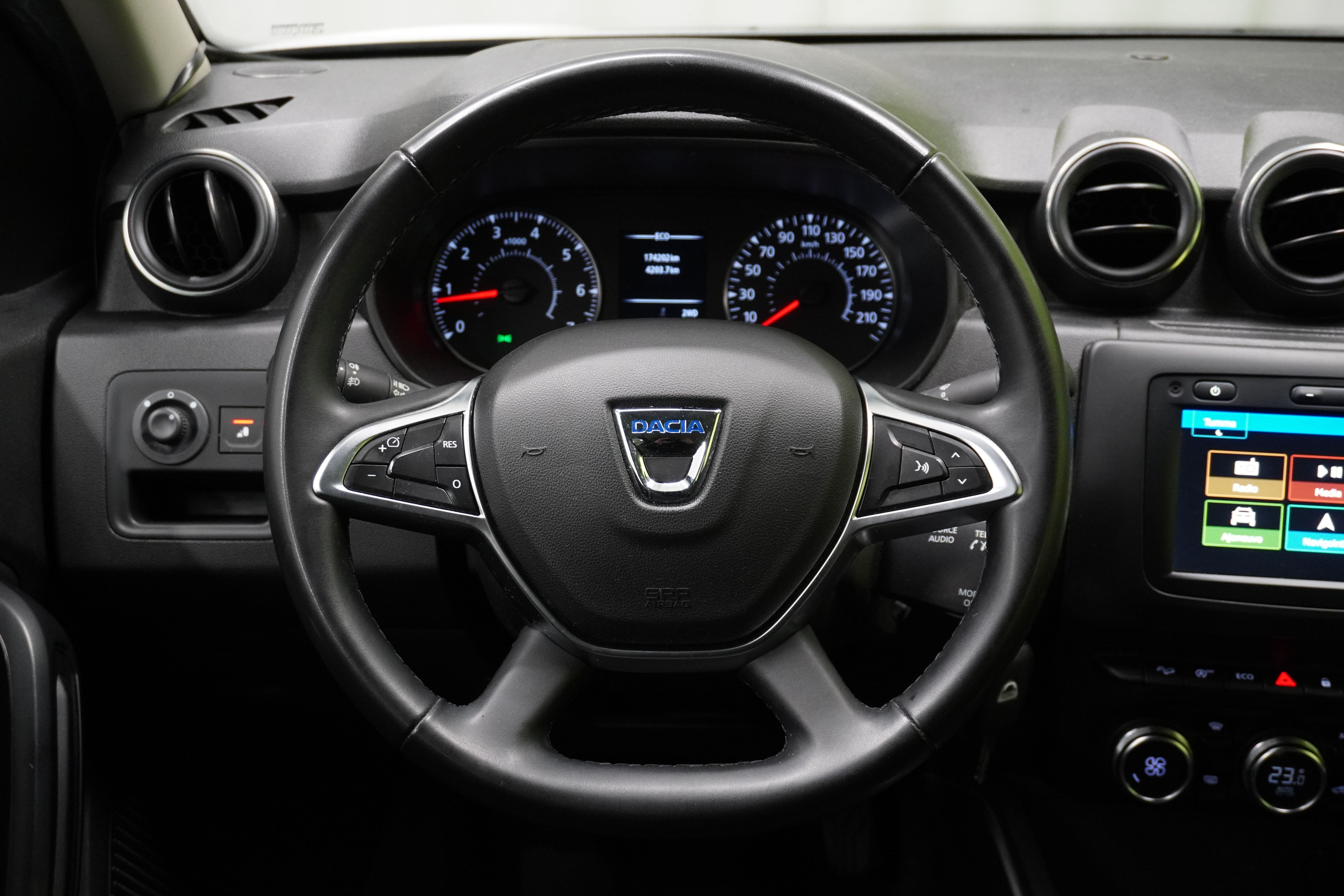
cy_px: 448
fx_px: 1512
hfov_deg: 47.9
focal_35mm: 40
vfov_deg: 33.0
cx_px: 672
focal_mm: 27
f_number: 4.5
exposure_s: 1/50
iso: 2000
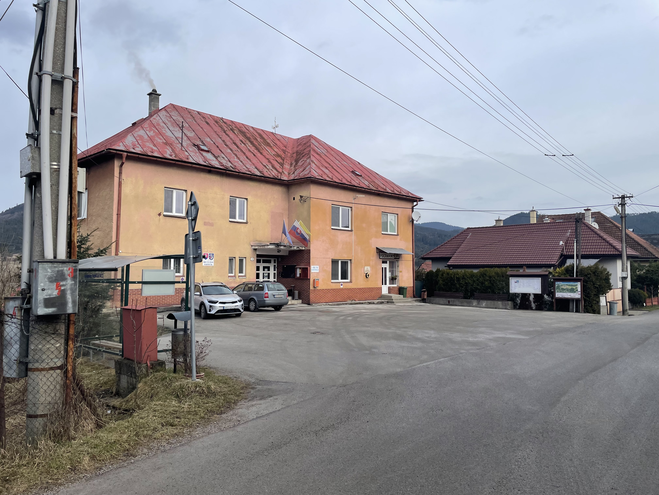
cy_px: 248
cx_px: 330
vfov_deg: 53.1
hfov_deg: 67.3
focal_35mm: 26
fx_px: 495
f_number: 1.6
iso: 32
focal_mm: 4.2
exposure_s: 1/2020
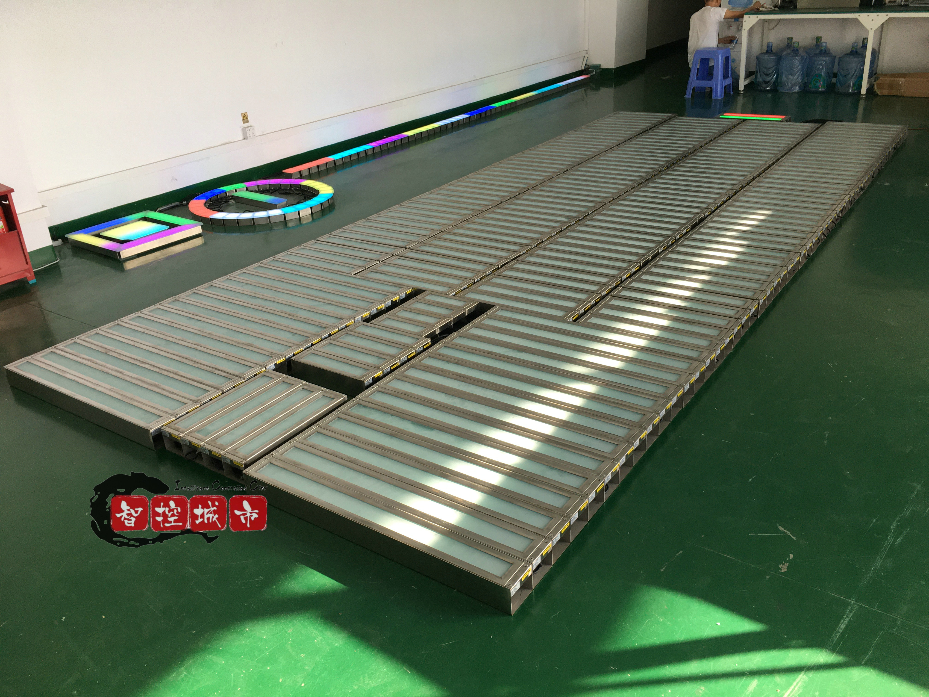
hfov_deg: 61.7
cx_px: 464
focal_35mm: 29
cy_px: 348
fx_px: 778
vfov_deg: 48.2
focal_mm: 4.15
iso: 40
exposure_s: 1/100
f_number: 2.2
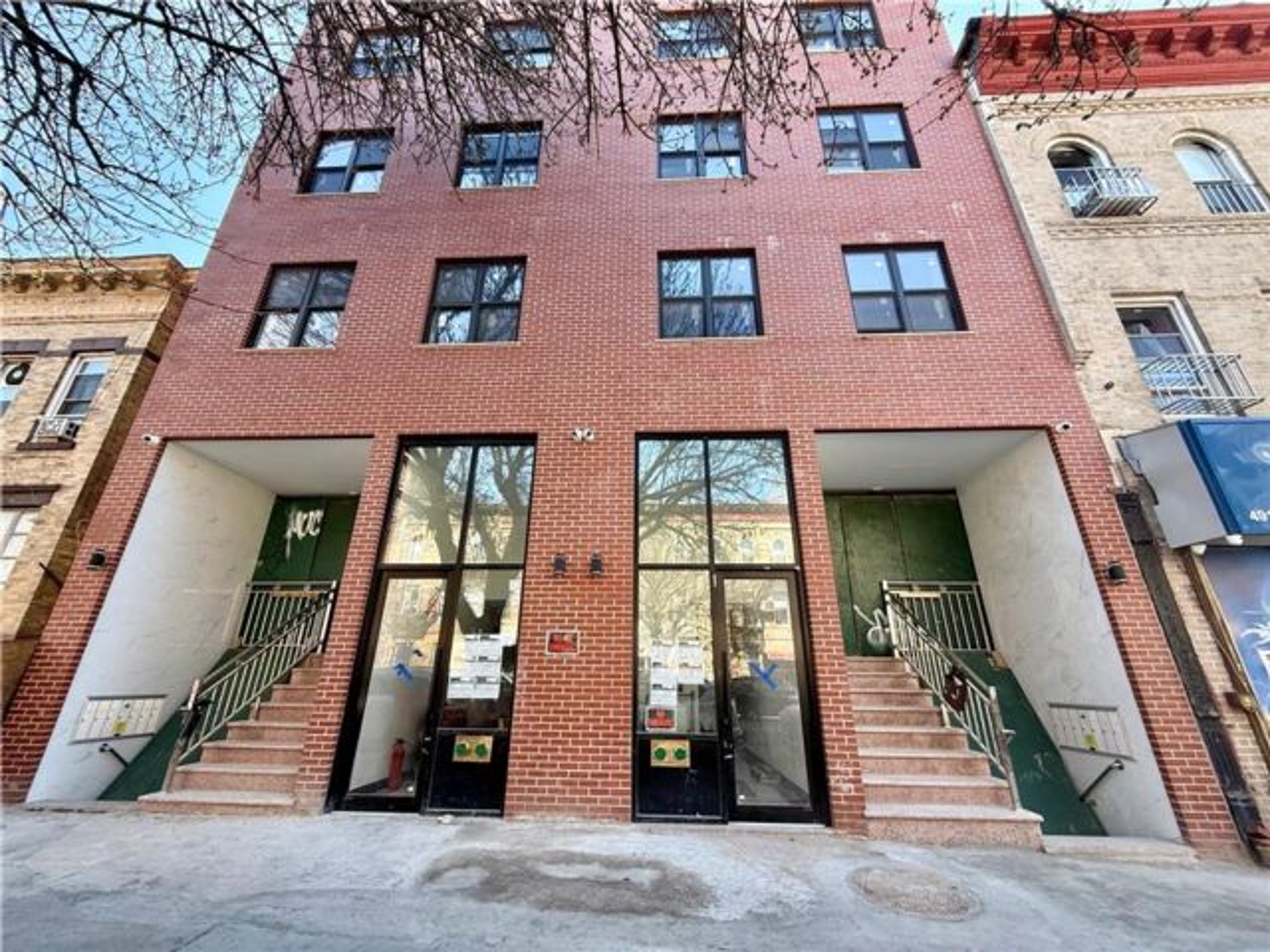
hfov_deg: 102.1
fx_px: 514
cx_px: 635
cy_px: 476
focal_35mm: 14
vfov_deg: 85.7
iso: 50
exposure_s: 1/171
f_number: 2.2
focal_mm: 2.22
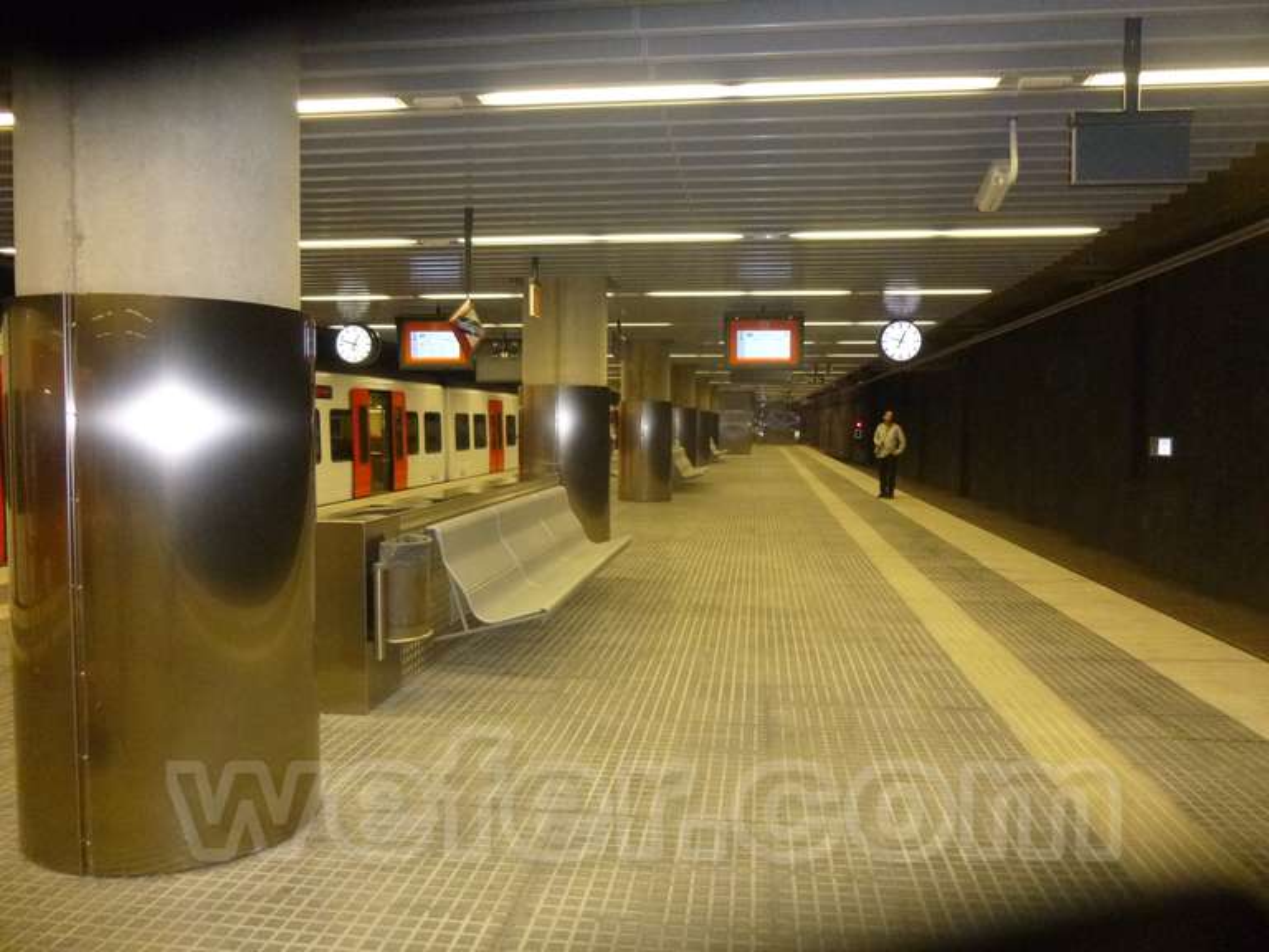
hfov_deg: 69.4
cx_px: 634
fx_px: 916
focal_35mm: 25
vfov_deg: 54.9
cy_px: 476
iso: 500
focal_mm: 4.5
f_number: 3.1
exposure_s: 1/60
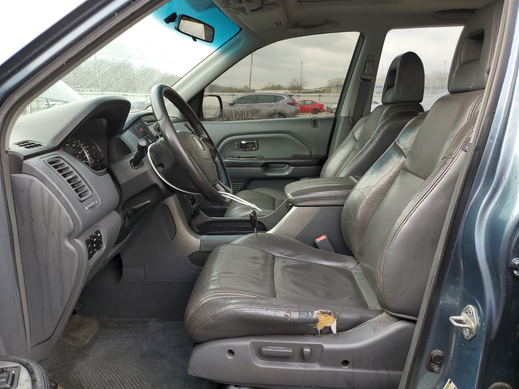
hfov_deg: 67.3
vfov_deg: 53.1
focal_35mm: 26
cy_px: 194
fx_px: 390
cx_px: 260
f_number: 1.5
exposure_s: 1/213
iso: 50
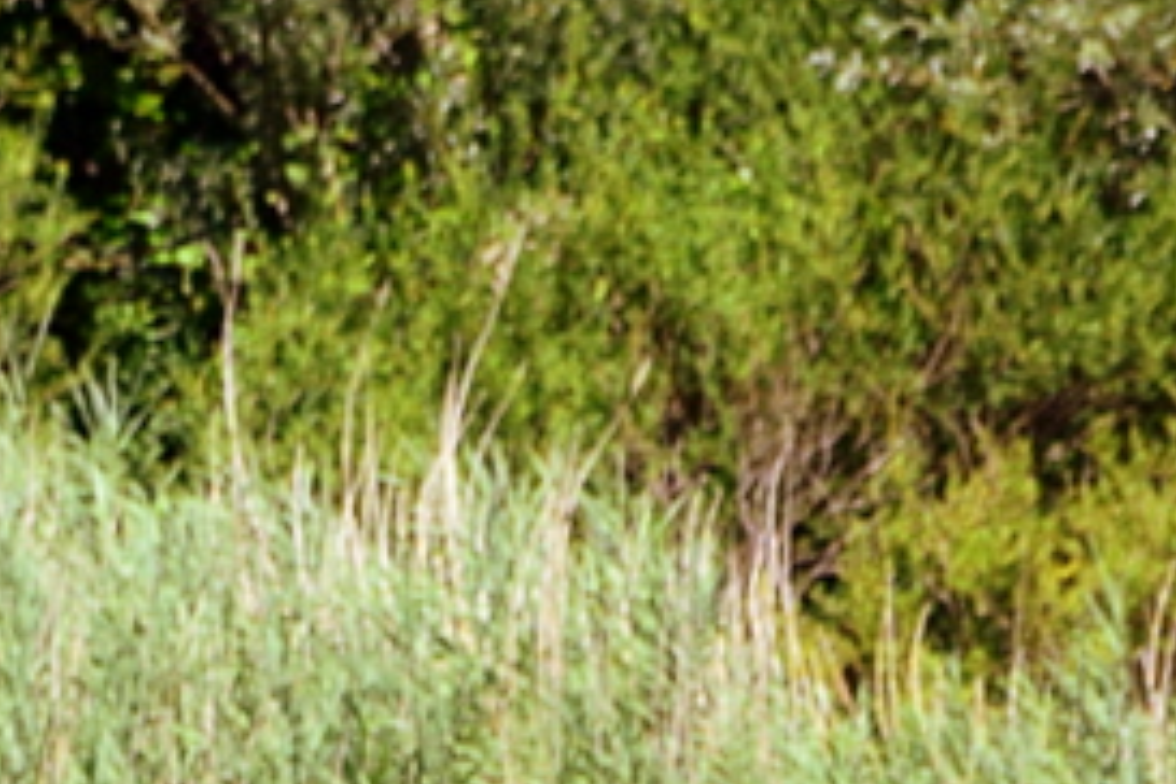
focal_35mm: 461
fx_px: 15073
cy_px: 517
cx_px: 586
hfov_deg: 4.5
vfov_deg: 3.0
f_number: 9
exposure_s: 1/160
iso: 400
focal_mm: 105
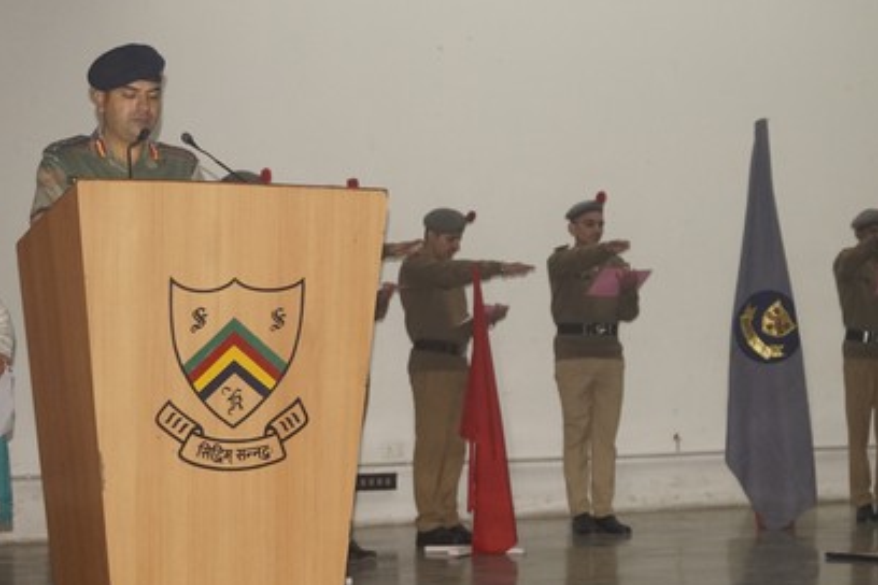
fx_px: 1756
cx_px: 508
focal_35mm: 72
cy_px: 325
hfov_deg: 28.0
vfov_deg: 18.9
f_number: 4.5
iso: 800
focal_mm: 28
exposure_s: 1/160
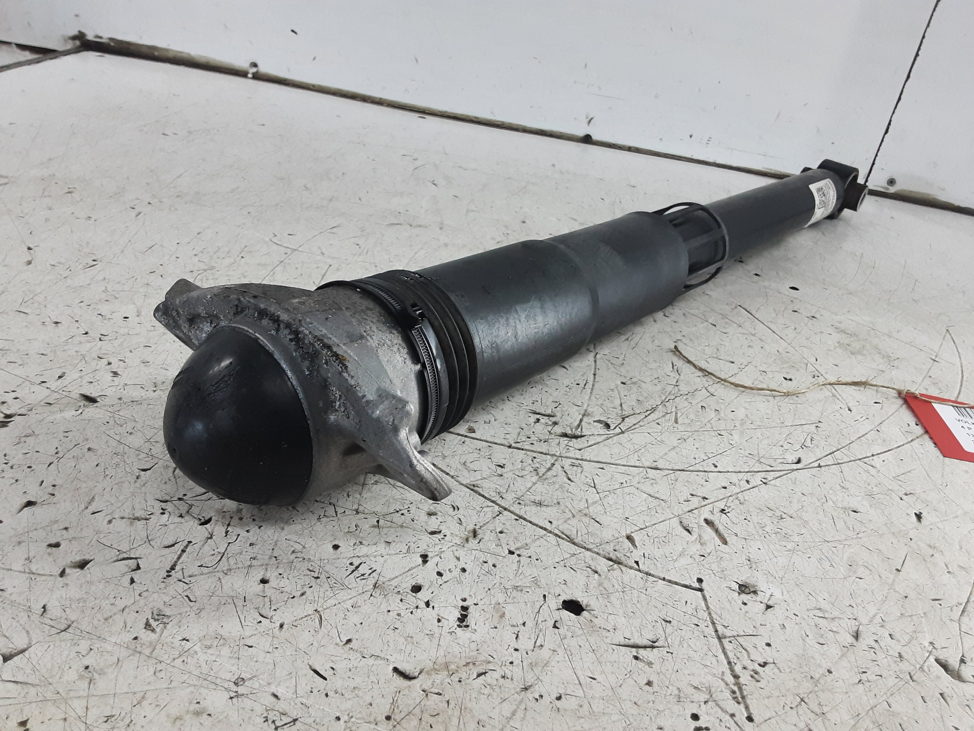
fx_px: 760
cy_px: 366
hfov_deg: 65.3
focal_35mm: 27
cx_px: 487
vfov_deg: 51.4
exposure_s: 1/50
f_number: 1.9
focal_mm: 2.91
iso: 125
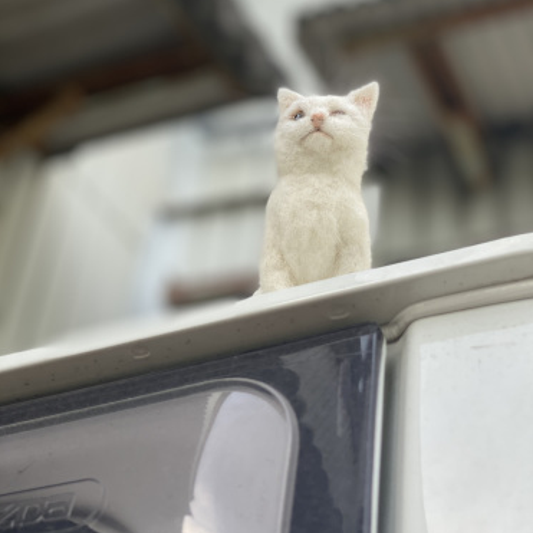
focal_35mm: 62
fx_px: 1080
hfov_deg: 27.7
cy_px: 188
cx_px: 268
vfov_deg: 27.6
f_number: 2
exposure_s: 1/428
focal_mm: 6
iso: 20
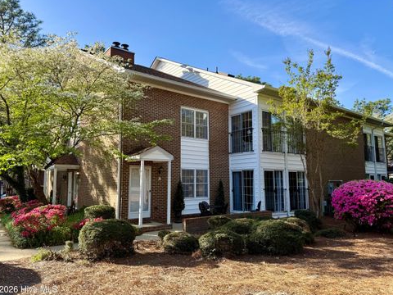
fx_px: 284
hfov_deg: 69.4
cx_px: 196
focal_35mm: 25
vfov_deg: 54.9
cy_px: 150
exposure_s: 1/1410
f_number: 1.78
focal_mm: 6.76
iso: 80
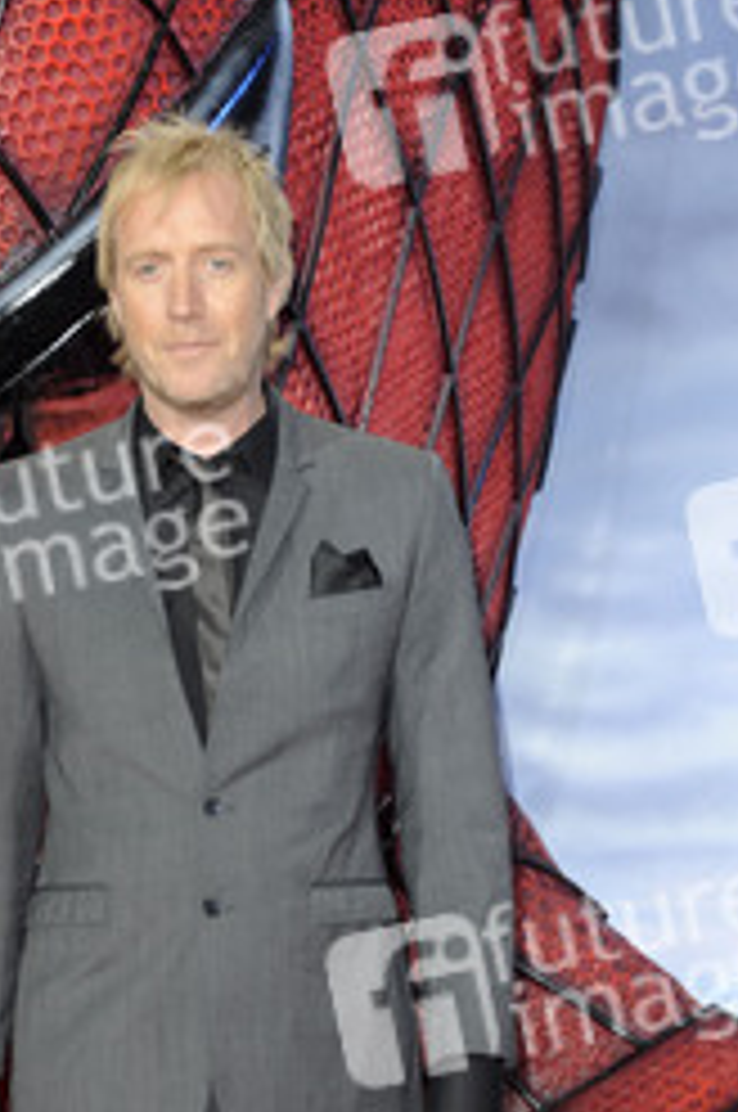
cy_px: 756
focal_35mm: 188
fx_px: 5797
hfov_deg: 7.3
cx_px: 148
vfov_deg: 10.9
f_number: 5.6
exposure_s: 1/160
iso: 640
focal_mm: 116
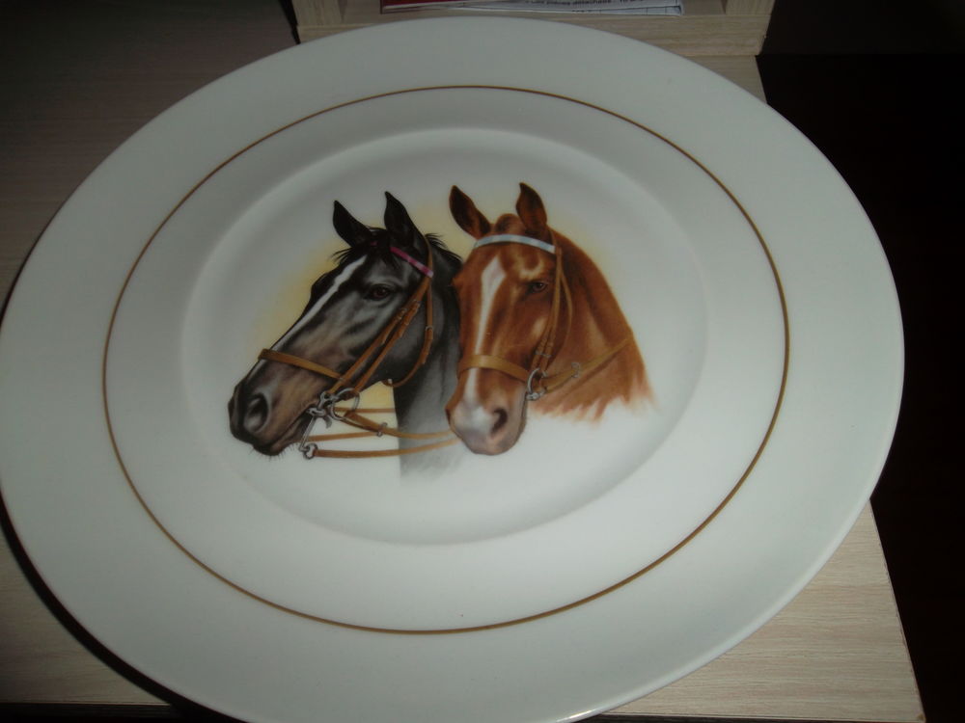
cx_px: 482
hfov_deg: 65.3
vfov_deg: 51.4
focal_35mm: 27
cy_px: 362
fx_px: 753
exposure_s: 1/15
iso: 100
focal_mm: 4.9
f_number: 3.5
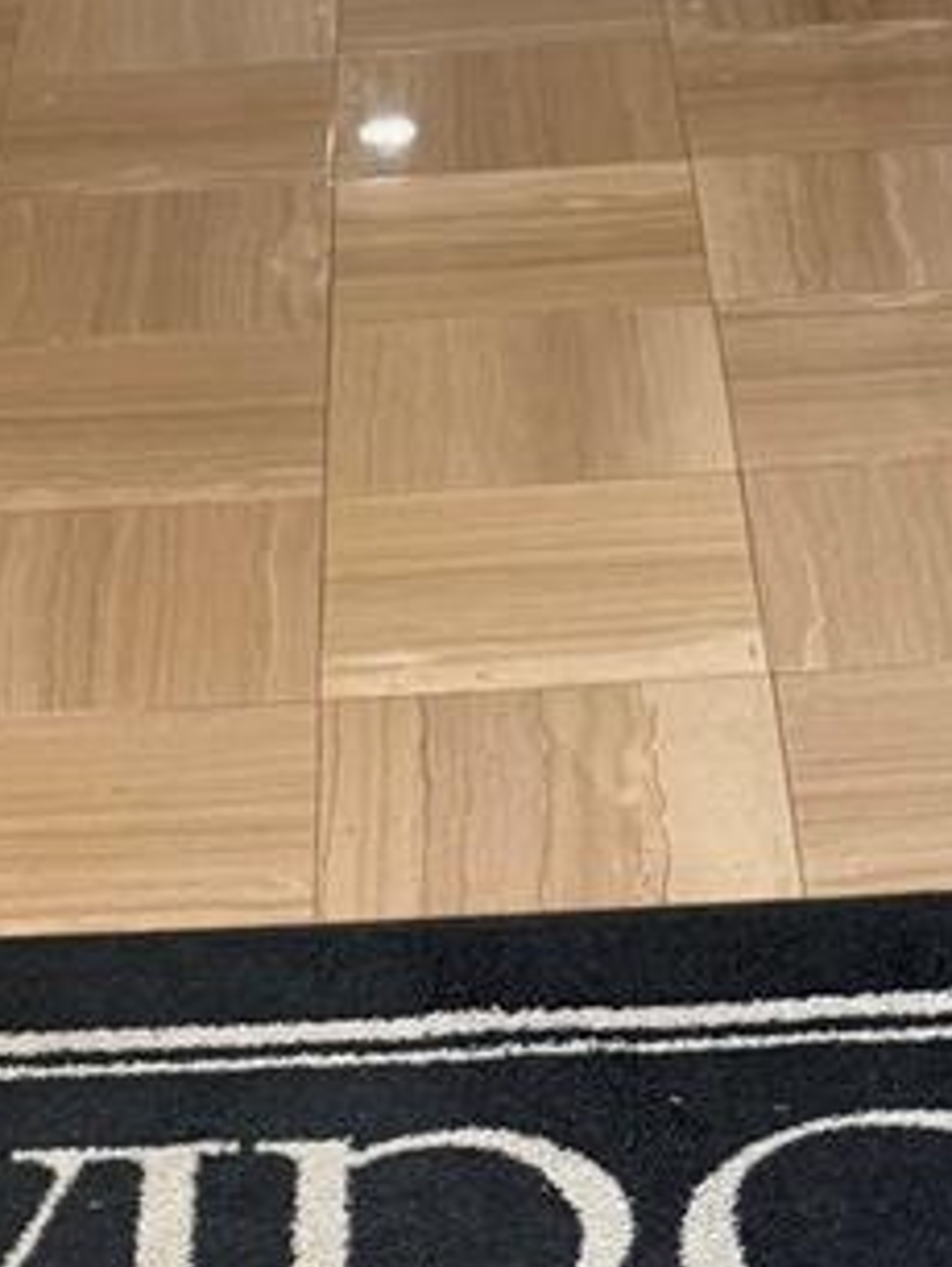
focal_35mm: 94
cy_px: 1809
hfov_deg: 15.6
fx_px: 3442
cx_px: 186
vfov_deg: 18.8
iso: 125
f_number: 1.78
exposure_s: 1/121
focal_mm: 6.76
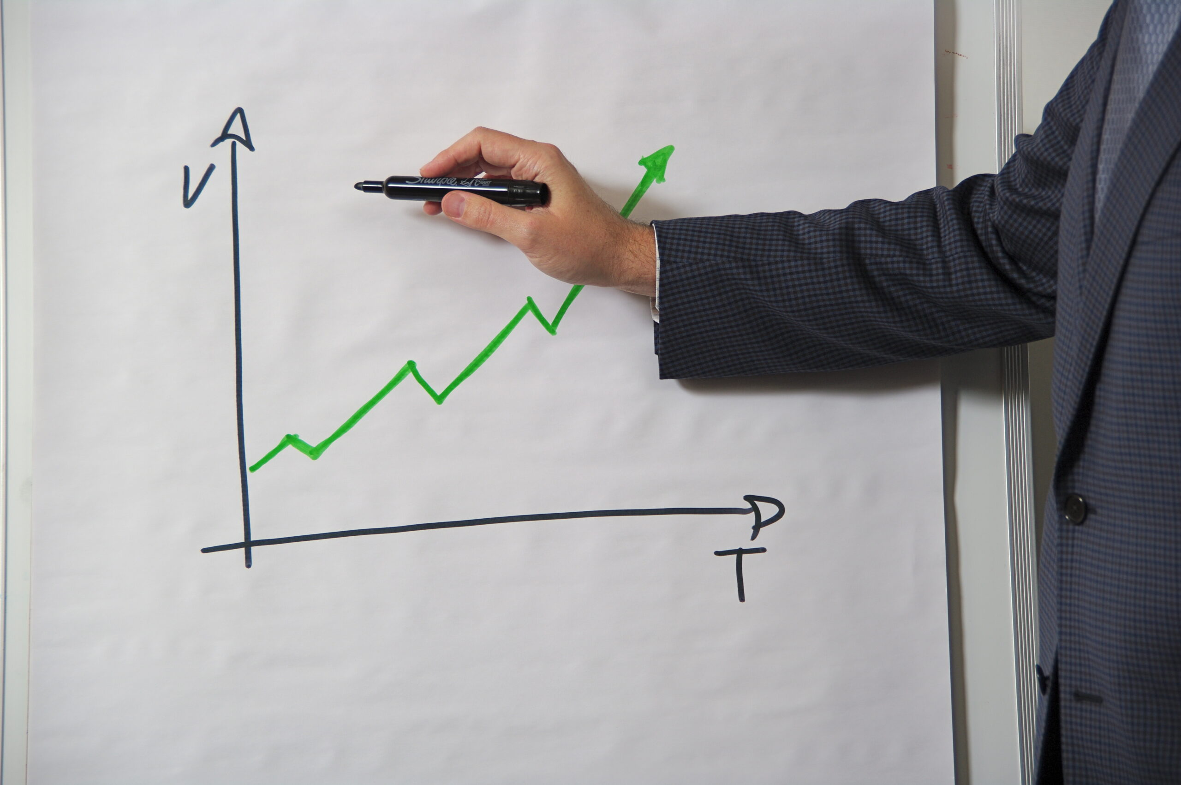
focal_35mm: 165
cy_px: 392
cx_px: 590
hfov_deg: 12.5
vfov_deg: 8.3
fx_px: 5407
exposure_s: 1/180
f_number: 5.6
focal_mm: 110
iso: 100
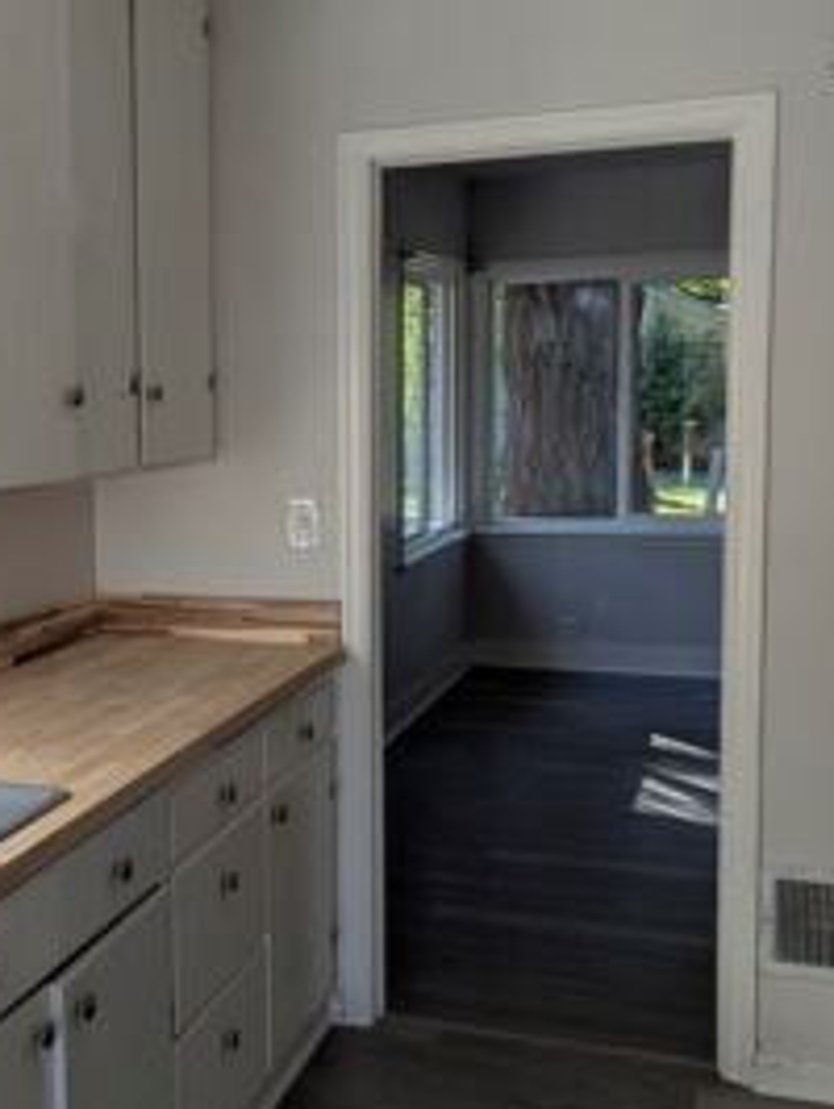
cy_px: 573
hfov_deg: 29.3
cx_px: 108
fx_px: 1539
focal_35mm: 48
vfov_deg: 39.6
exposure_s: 1/232
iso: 29
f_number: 1.85
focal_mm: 6.81
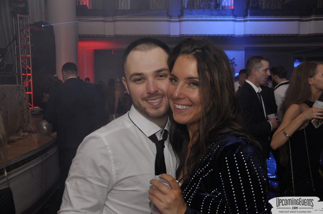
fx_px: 336
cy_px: 107
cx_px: 162
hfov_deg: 51.3
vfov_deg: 35.4
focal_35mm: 38
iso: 400
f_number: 5
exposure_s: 1/60
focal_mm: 25
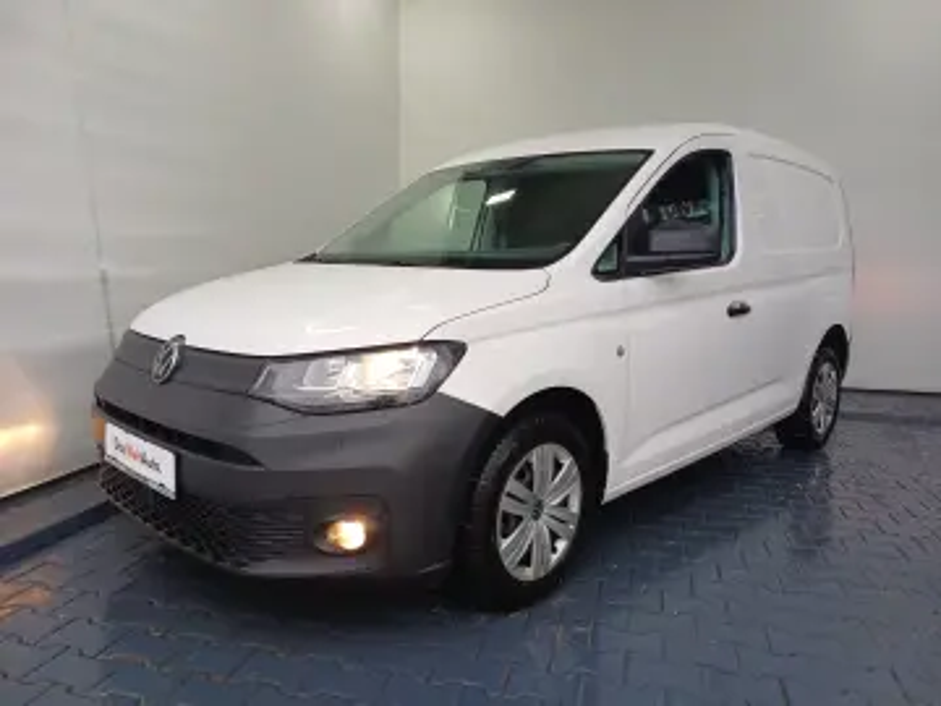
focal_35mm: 25
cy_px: 353
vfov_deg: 54.9
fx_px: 680
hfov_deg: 69.4
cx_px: 470
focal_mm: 4.65
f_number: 1.8
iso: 64
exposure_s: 1/120
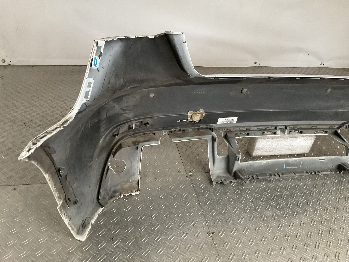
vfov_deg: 48.2
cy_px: 131
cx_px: 174
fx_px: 292
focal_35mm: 29
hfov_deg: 61.7
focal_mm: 3
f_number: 1.8
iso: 200
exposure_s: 1/50
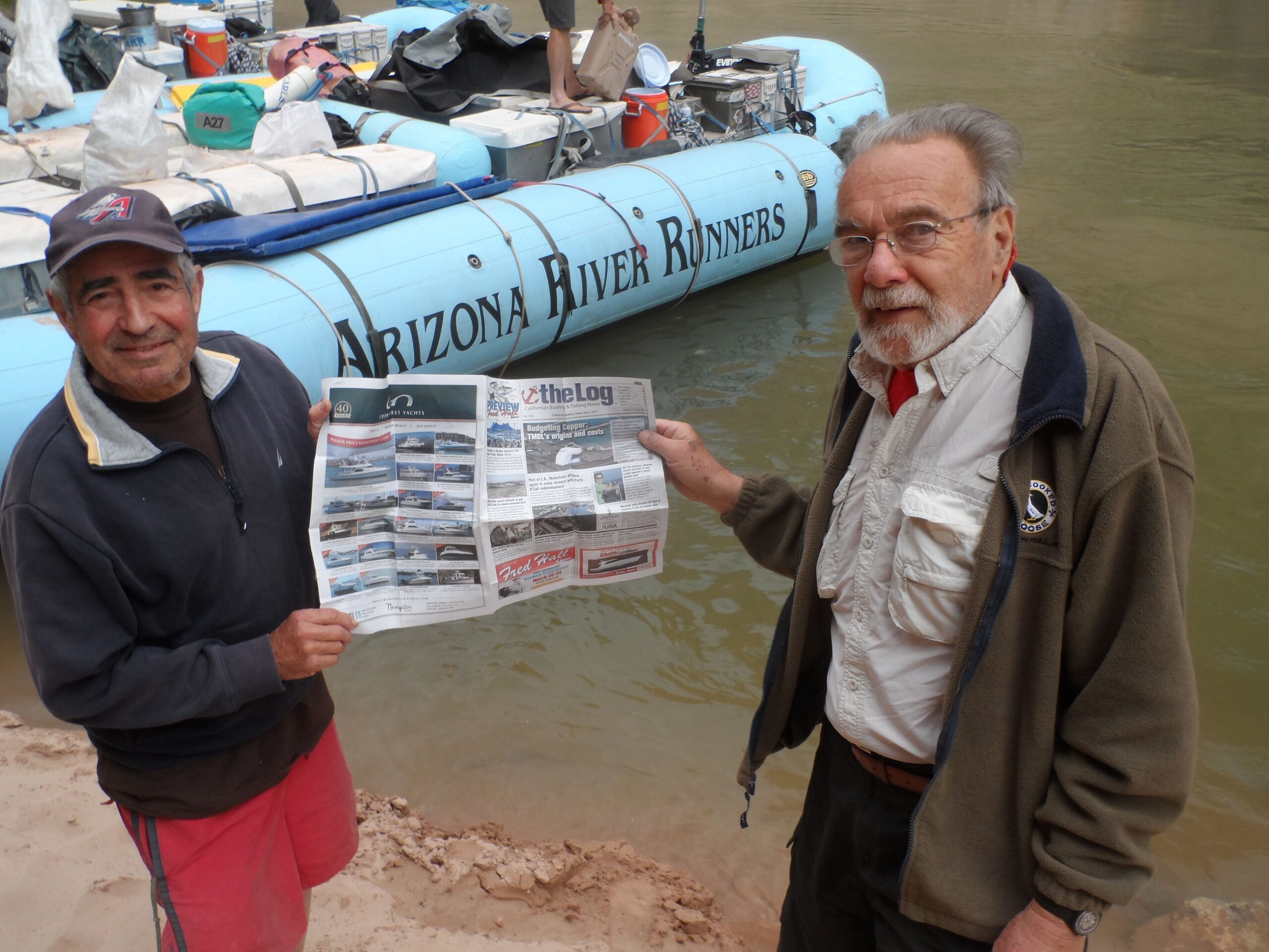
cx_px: 634
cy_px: 476
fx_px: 1173
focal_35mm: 32
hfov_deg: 56.8
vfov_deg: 44.2
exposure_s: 1/60
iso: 80
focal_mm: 5.3
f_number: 3.4
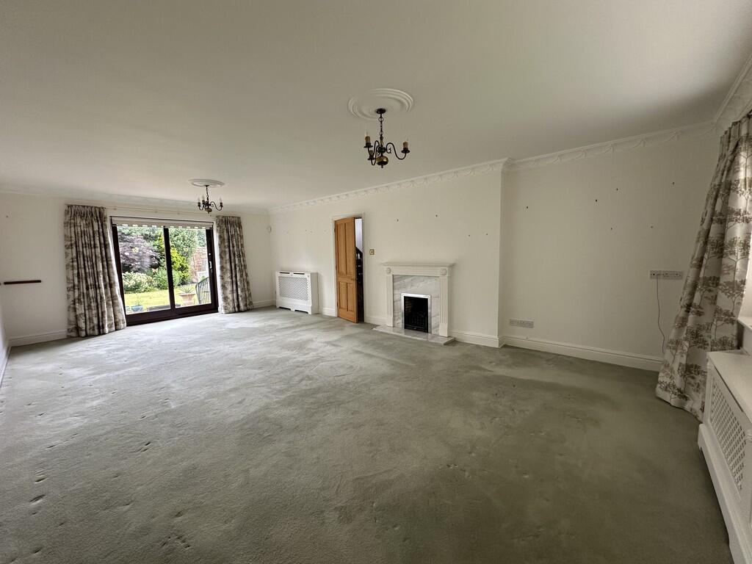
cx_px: 376
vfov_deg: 85.7
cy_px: 282
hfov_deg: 102.1
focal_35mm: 14
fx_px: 304
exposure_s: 1/99
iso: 125
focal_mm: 2.22
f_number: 2.2
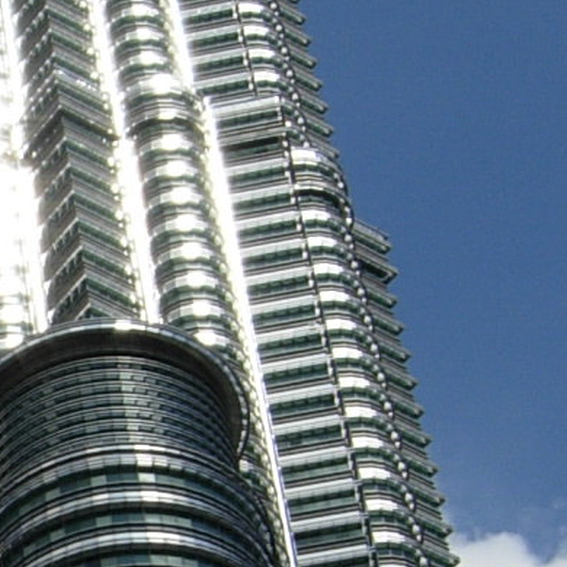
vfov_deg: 10.4
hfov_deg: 9.9
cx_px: -435
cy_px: 532
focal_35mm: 167
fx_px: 3095
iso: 50
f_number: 6.8
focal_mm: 7.5
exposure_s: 1/443
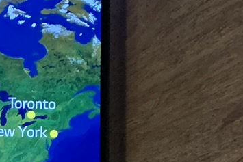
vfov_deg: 8.3
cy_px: 334
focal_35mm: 156
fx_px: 1053
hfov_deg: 10.7
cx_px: -389
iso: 320
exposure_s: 1/60
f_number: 1.8
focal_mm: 4.25
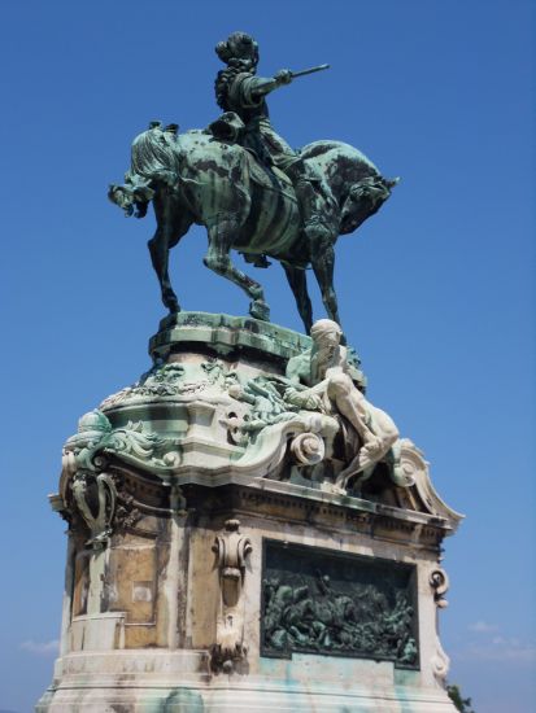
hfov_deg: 24.4
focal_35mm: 60
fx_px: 1238
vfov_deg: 32.2
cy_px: 356
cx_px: 268
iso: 80
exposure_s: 1/180
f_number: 10.8
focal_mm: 10.5
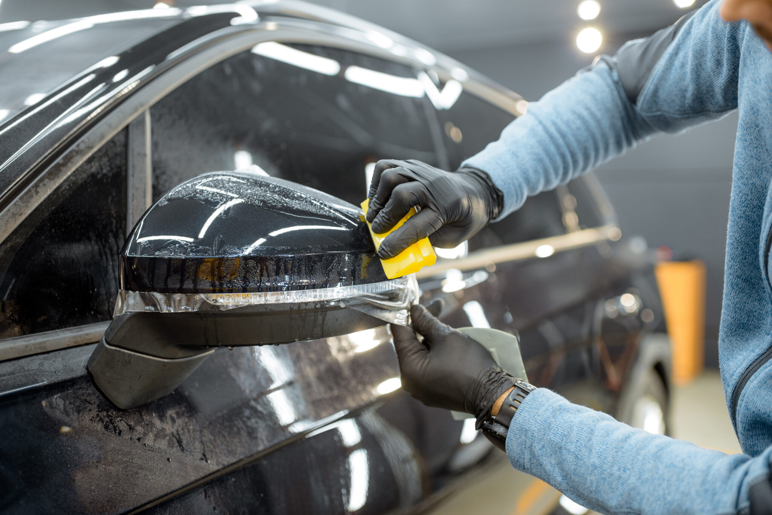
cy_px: 258
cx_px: 386
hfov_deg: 54.4
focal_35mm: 35
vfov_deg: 37.9
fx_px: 751
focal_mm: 35
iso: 640
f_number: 2.2
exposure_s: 1/160
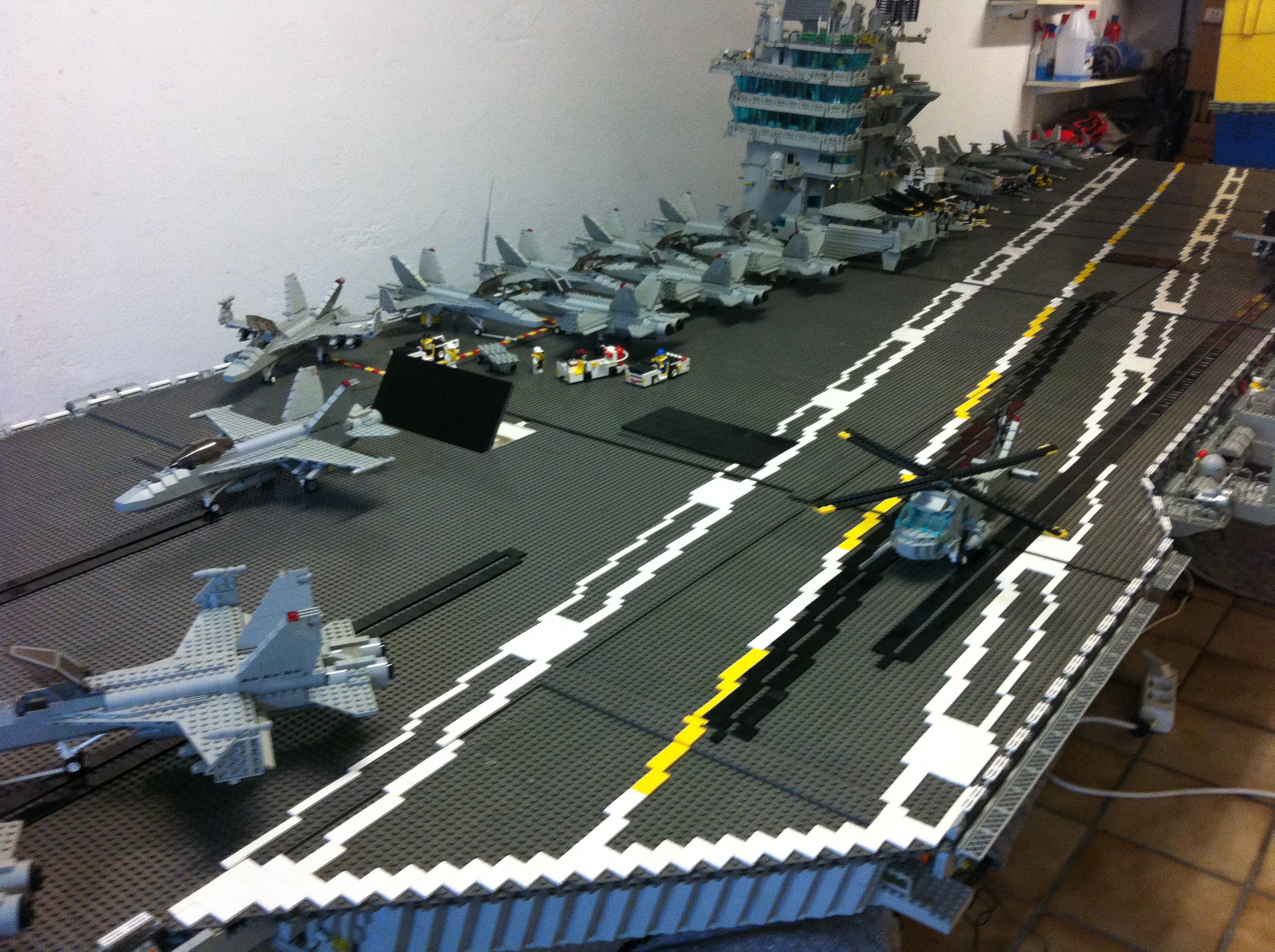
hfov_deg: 52.7
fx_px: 1287
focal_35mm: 35
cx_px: 638
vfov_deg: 40.6
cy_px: 476
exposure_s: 1/17
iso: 200
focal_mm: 3.85
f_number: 2.8
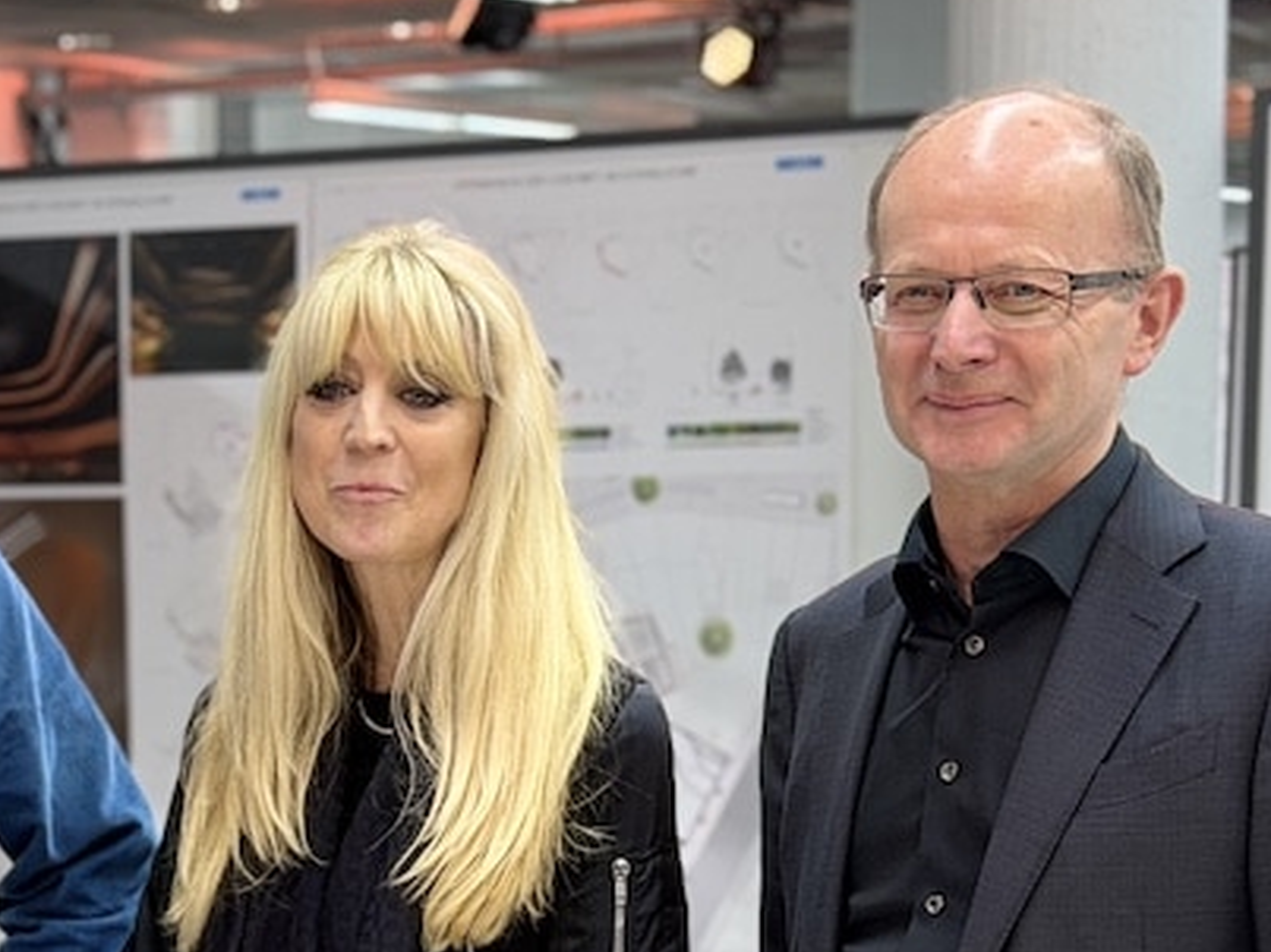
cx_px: -85
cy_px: 1088
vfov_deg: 11.9
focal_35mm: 122
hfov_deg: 15.8
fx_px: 4478
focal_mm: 6.76
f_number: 1.78
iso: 50
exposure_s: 1/50
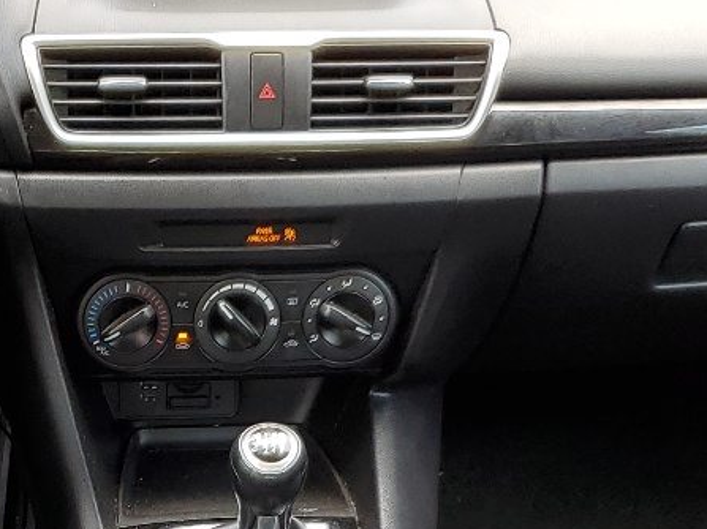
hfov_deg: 20.9
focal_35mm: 93
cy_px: 714
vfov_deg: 15.1
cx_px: 168
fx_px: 1899
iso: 50
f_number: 1.5
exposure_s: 1/127
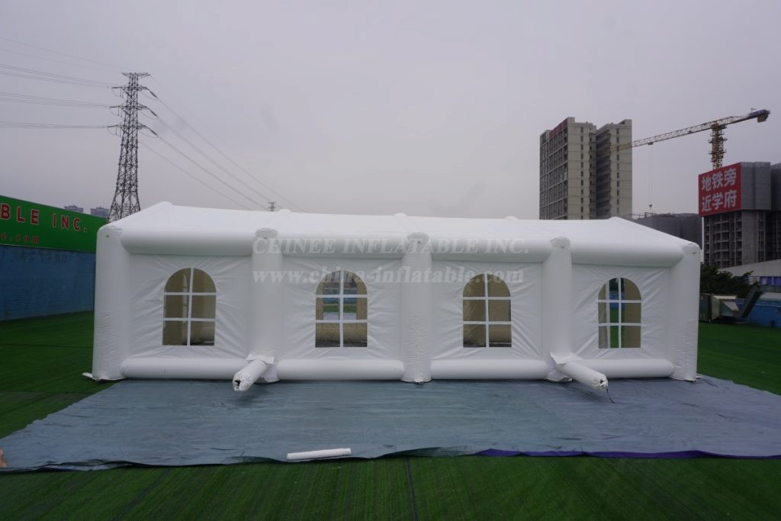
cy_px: 260
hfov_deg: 73.7
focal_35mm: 24
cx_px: 390
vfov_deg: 53.1
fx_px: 521
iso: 100
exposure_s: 1/160
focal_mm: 16
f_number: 10
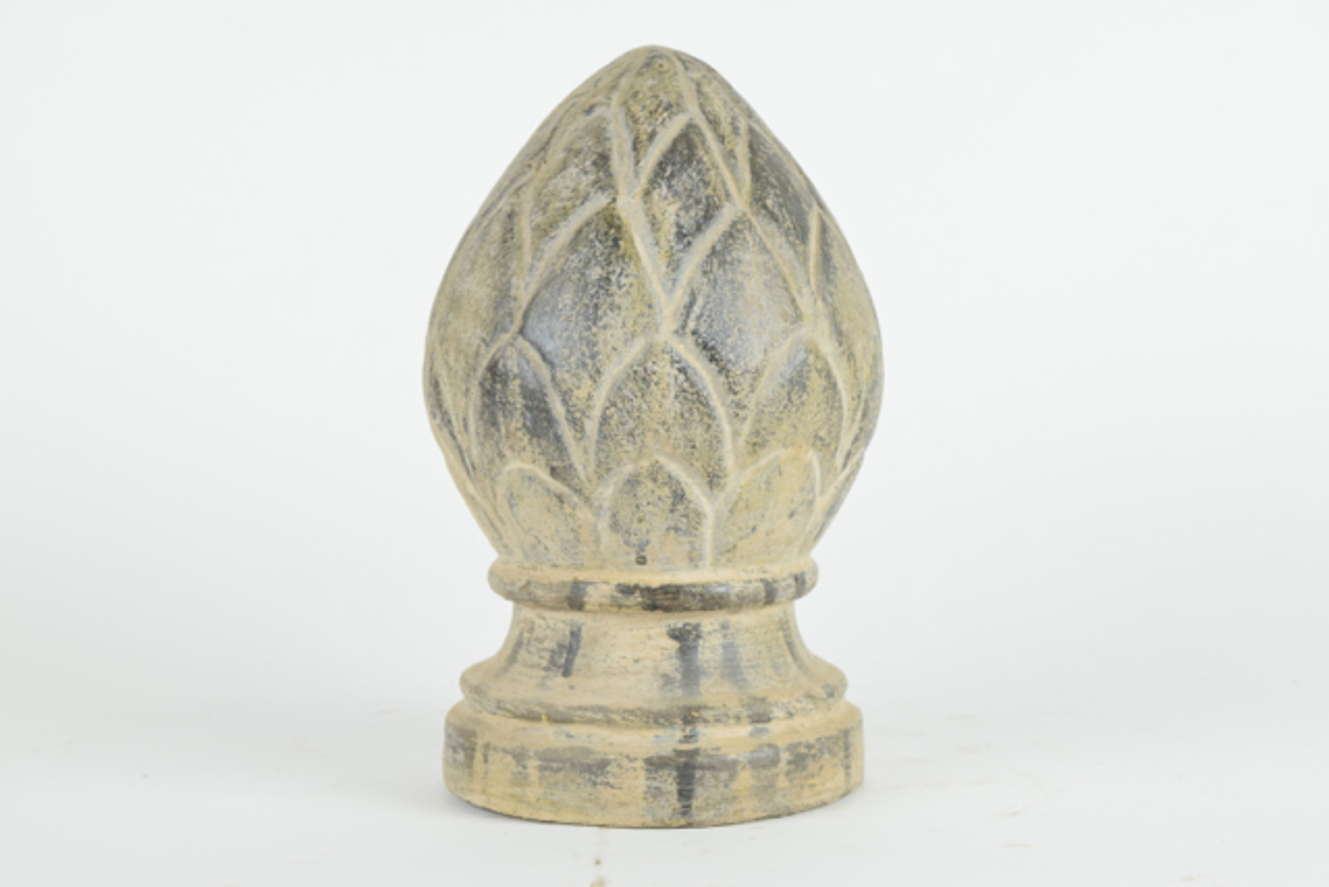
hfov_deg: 28.1
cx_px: 664
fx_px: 2658
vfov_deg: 18.9
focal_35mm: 72
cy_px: 444
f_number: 9
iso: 800
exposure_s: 1/125
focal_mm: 48
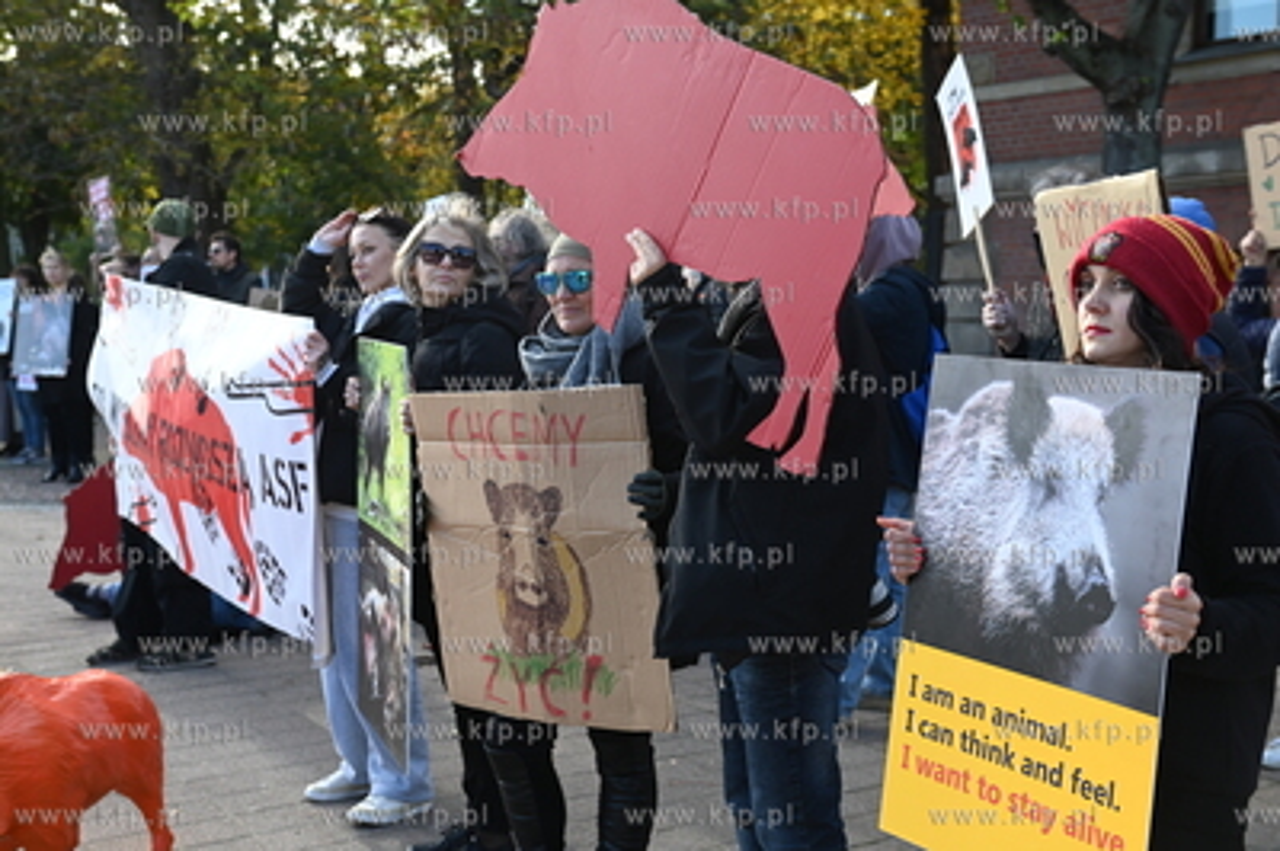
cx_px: 640
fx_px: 1705
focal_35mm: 48
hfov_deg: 41.1
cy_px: 426
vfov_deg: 28.0
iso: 400
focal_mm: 48
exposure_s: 1/400
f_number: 4.5
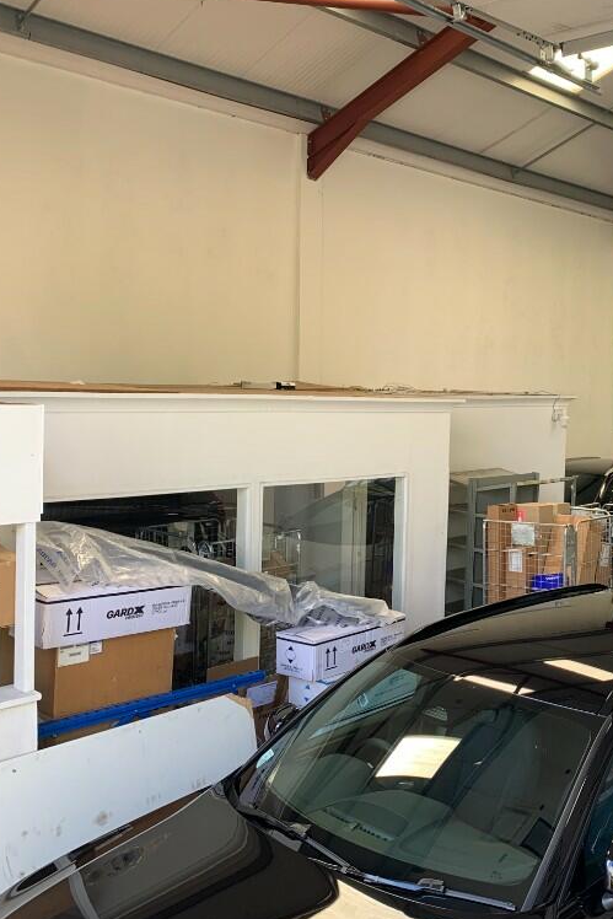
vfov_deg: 51.9
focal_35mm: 37
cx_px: 493
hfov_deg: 34.8
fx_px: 945
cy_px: 453
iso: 40
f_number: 1.8
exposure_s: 1/122
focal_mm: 4.25
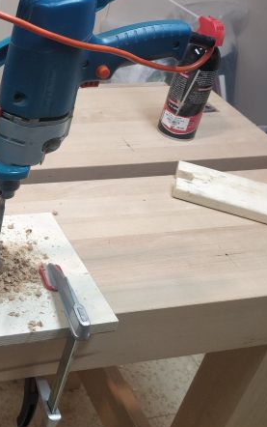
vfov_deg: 42.9
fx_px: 535
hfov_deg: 24.4
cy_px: 143
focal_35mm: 46
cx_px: -83
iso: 320
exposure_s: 1/100
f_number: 1.7
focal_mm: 4.1
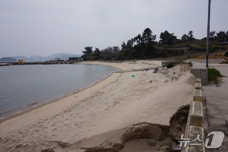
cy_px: 76
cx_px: 114
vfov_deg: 53.1
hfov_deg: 73.8
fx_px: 152
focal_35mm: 24
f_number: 14
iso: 100
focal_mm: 16
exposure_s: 1/200
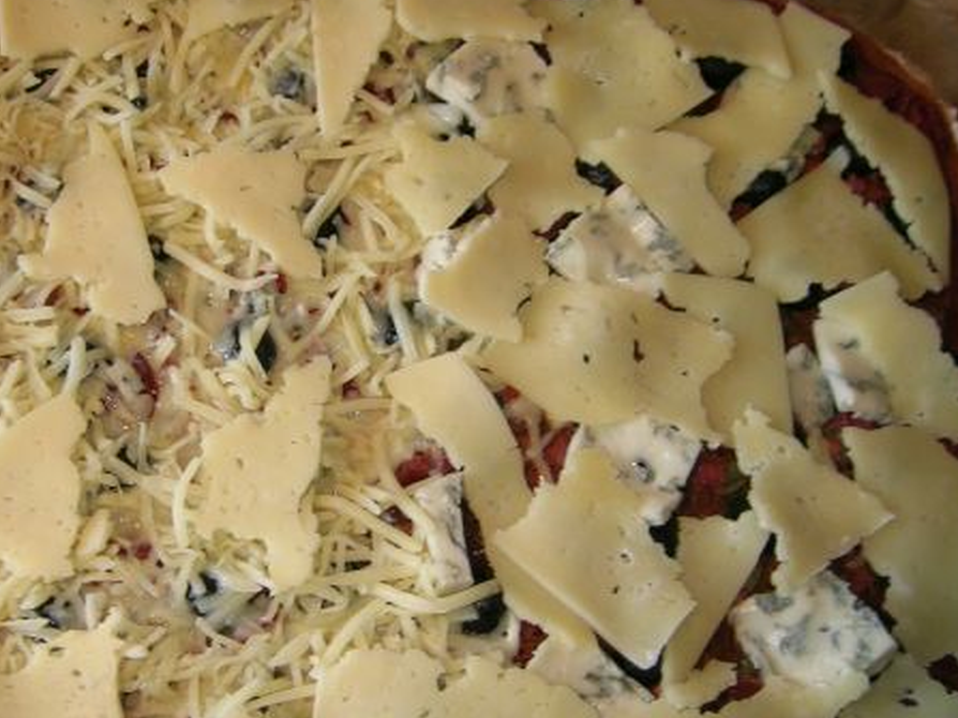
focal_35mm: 47
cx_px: 351
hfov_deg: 40.1
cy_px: 414
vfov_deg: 30.8
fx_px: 1300
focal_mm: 5.4
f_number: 2.8
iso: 50
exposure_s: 1/30
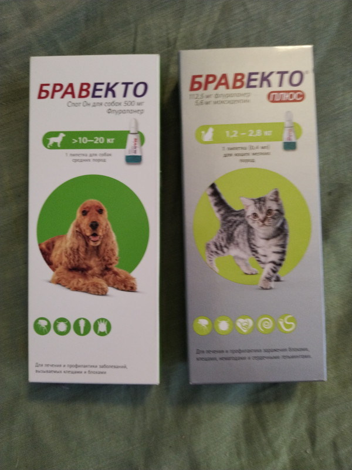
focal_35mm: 26
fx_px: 353
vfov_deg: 67.3
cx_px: 176
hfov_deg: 53.1
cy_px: 235
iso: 701
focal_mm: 4.75
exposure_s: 1/25
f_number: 1.8
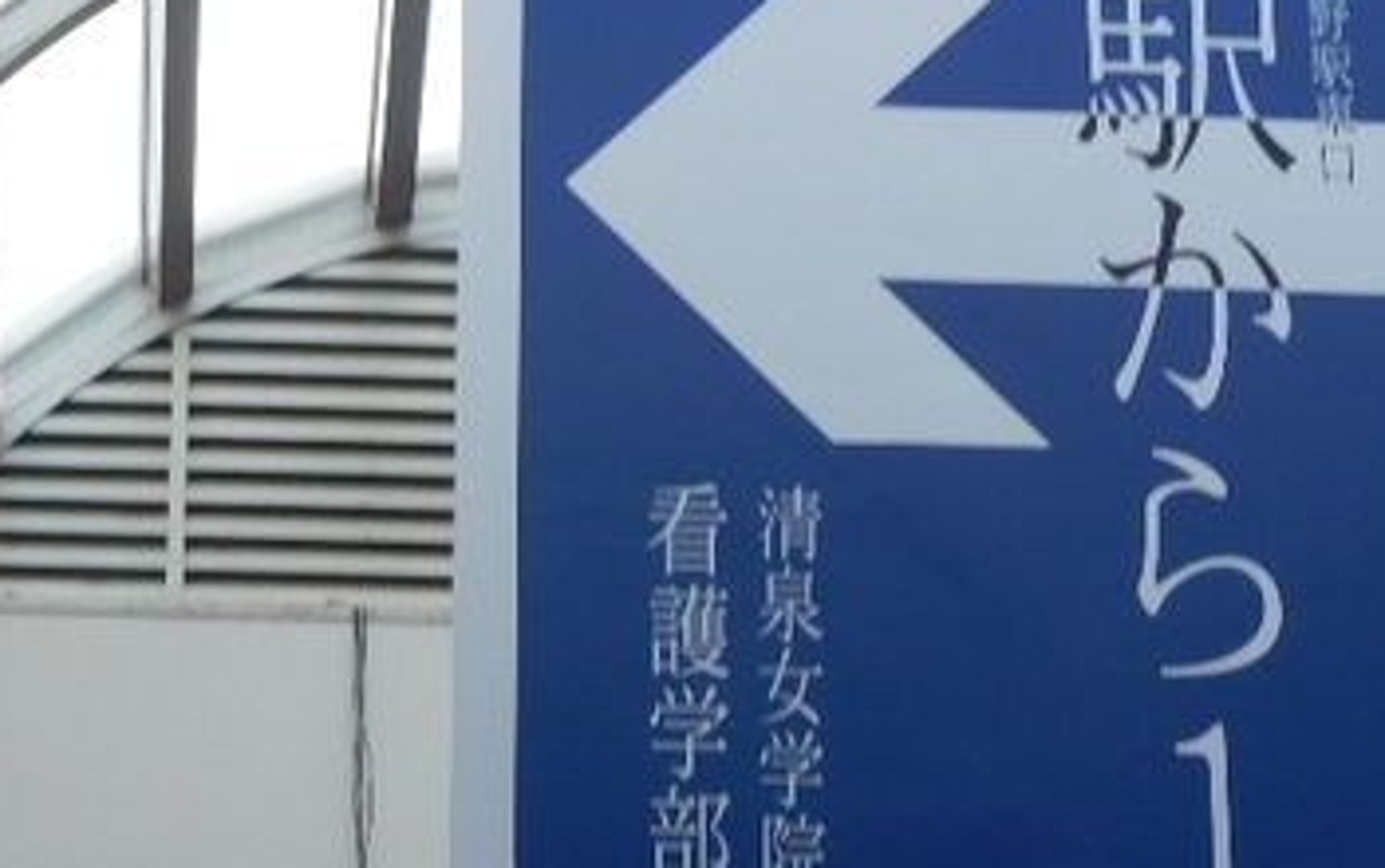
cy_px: 442
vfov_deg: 7.8
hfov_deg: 12.4
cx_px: 927
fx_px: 6384
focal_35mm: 169
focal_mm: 12.5
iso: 125
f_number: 4.5
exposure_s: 1/50
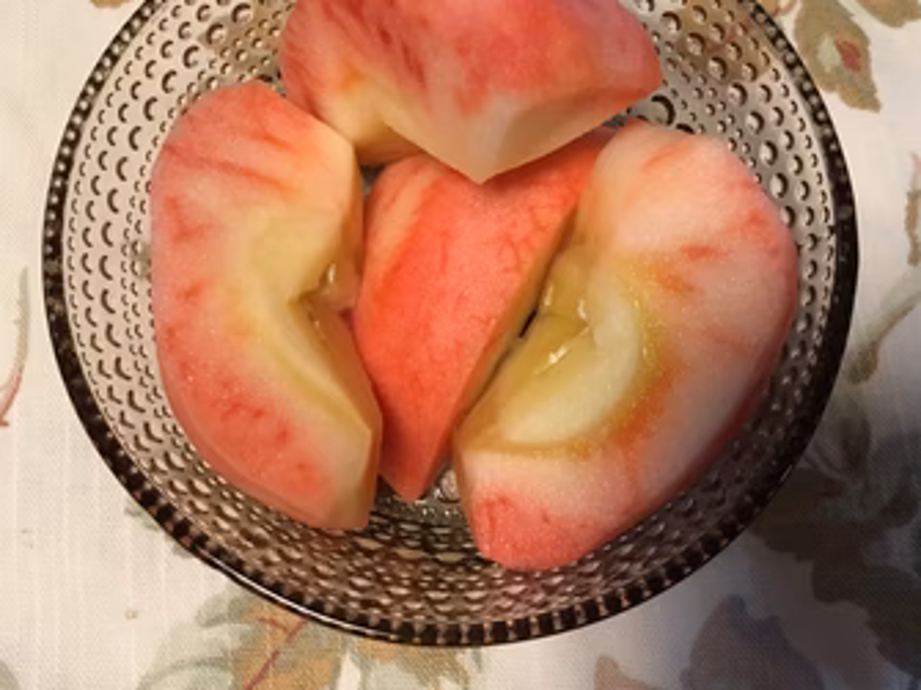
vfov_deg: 38.5
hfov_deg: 50.1
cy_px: 280
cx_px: 440
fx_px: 984
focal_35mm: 37
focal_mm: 3.3
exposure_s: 1/30
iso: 125
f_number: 2.4
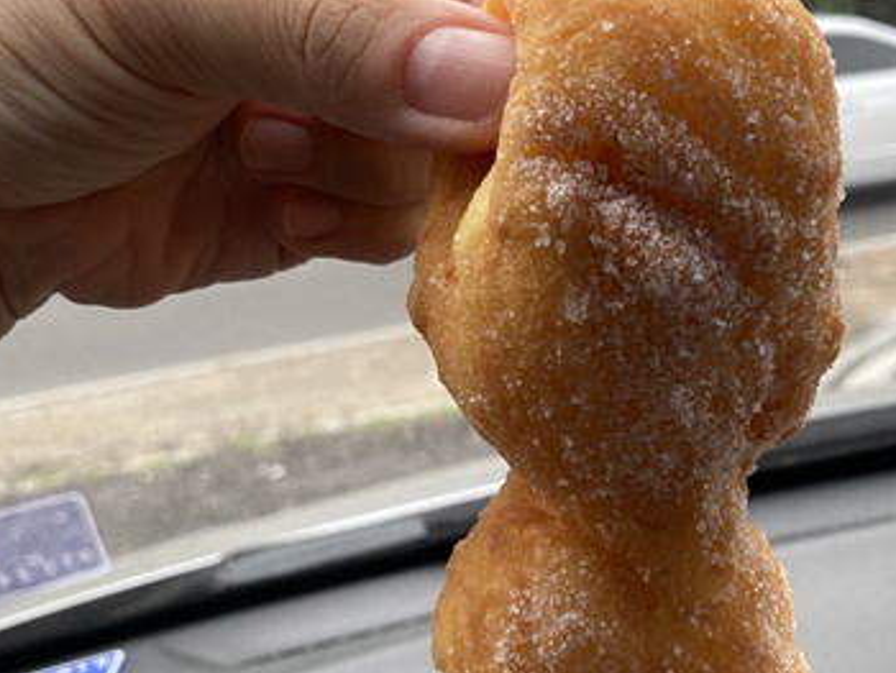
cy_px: 356
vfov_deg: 28.1
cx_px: 643
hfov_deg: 36.2
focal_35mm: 52
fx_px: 1347
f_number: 1.8
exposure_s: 1/121
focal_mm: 3.99
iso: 40
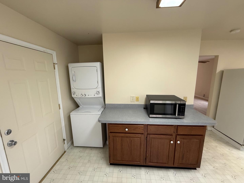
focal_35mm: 14
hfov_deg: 102.1
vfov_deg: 85.7
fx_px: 99
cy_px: 92
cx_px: 122
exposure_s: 1/60
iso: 250
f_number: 2.2
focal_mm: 2.22
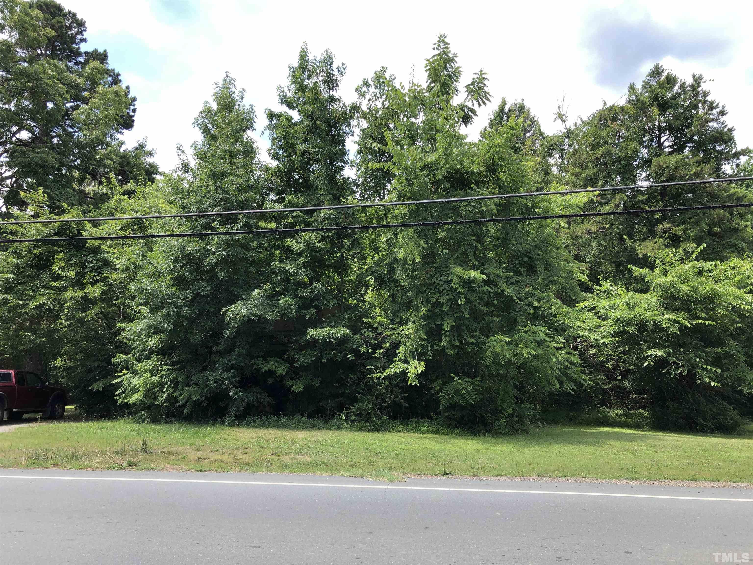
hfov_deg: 63.4
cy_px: 282
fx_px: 609
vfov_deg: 49.7
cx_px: 376
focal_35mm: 28
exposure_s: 1/665
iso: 20
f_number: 1.8
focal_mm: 4
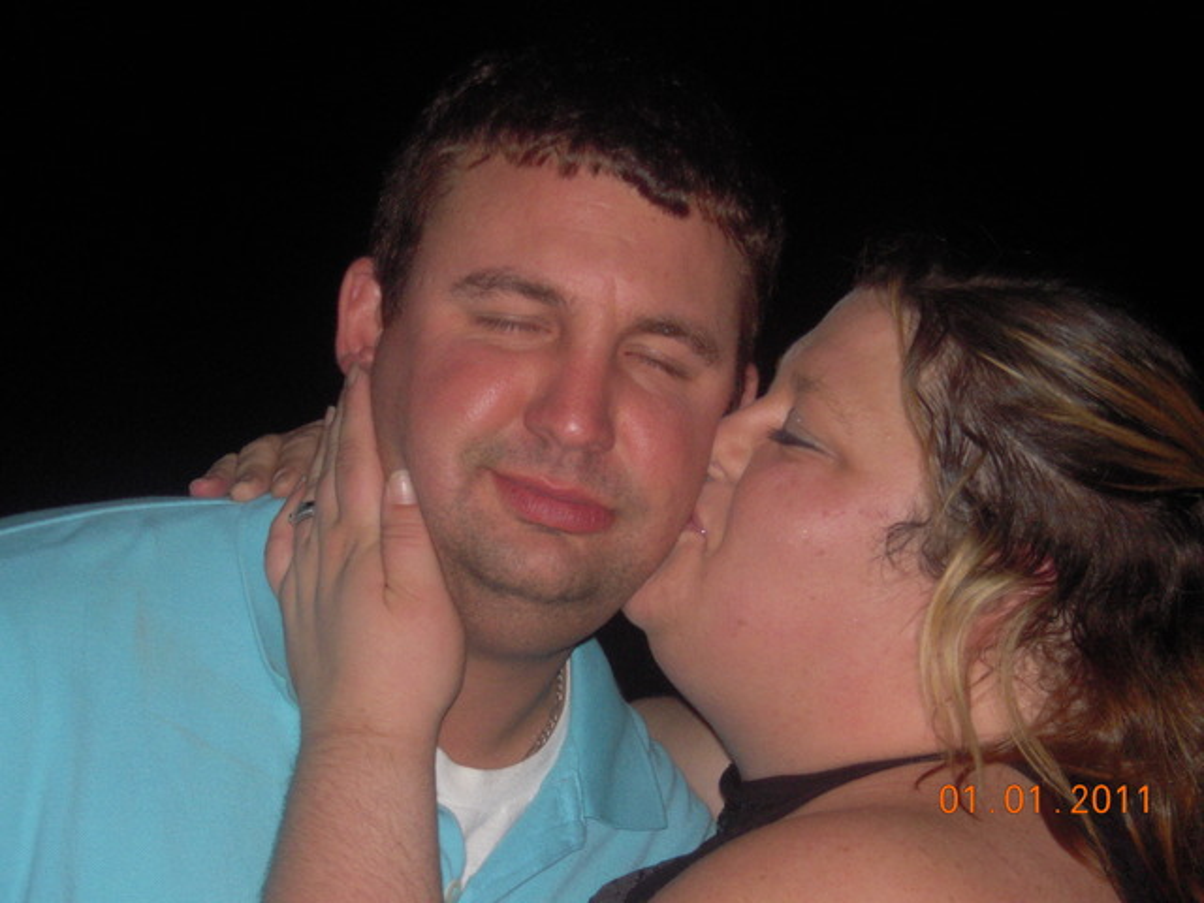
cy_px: 452
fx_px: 2817
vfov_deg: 18.2
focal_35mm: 81
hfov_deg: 24.1
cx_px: 602
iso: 400
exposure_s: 1/50
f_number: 4.7
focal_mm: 14.5
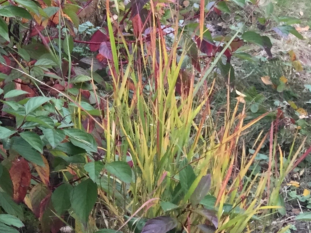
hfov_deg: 17.9
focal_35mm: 101
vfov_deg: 14.1
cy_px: -69
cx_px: -122
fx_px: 908
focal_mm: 4.15
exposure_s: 1/33
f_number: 2.2
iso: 64
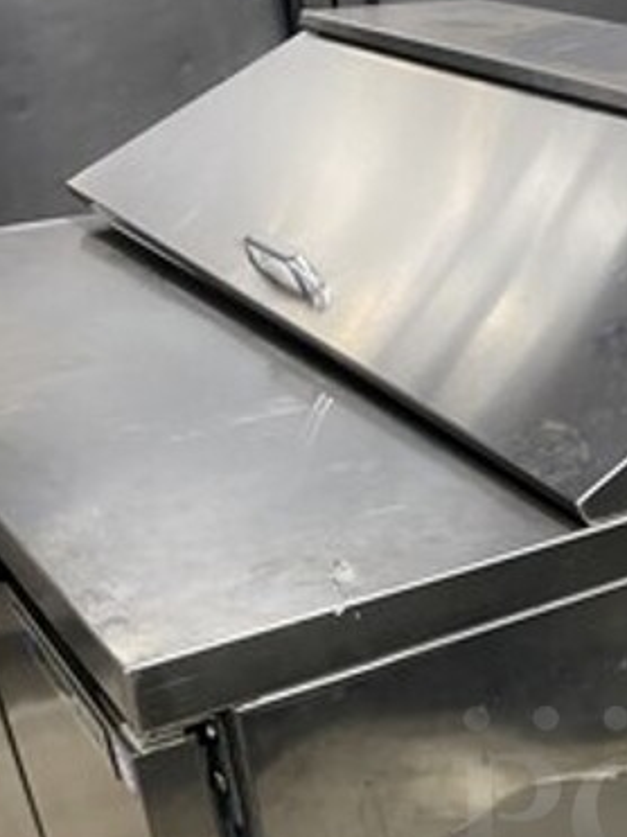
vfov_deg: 31.6
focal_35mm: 57
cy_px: 811
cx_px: 616
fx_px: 1377
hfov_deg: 24.6
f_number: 1.8
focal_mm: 4.25
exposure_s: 1/60
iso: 320
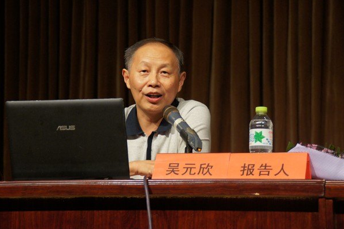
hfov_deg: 16.9
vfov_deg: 11.3
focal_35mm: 121
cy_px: 115
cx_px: 172
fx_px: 1156
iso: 1000
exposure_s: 1/125
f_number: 5.6
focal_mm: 80
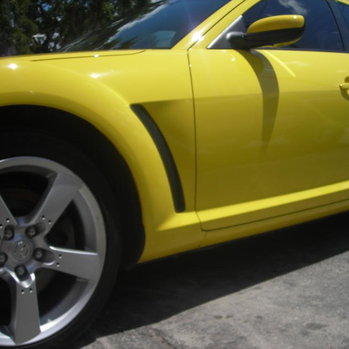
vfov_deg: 37.6
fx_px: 513
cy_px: 174
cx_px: 194
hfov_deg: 37.5
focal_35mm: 45
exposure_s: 1/270
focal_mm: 6.3
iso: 50
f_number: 6.4
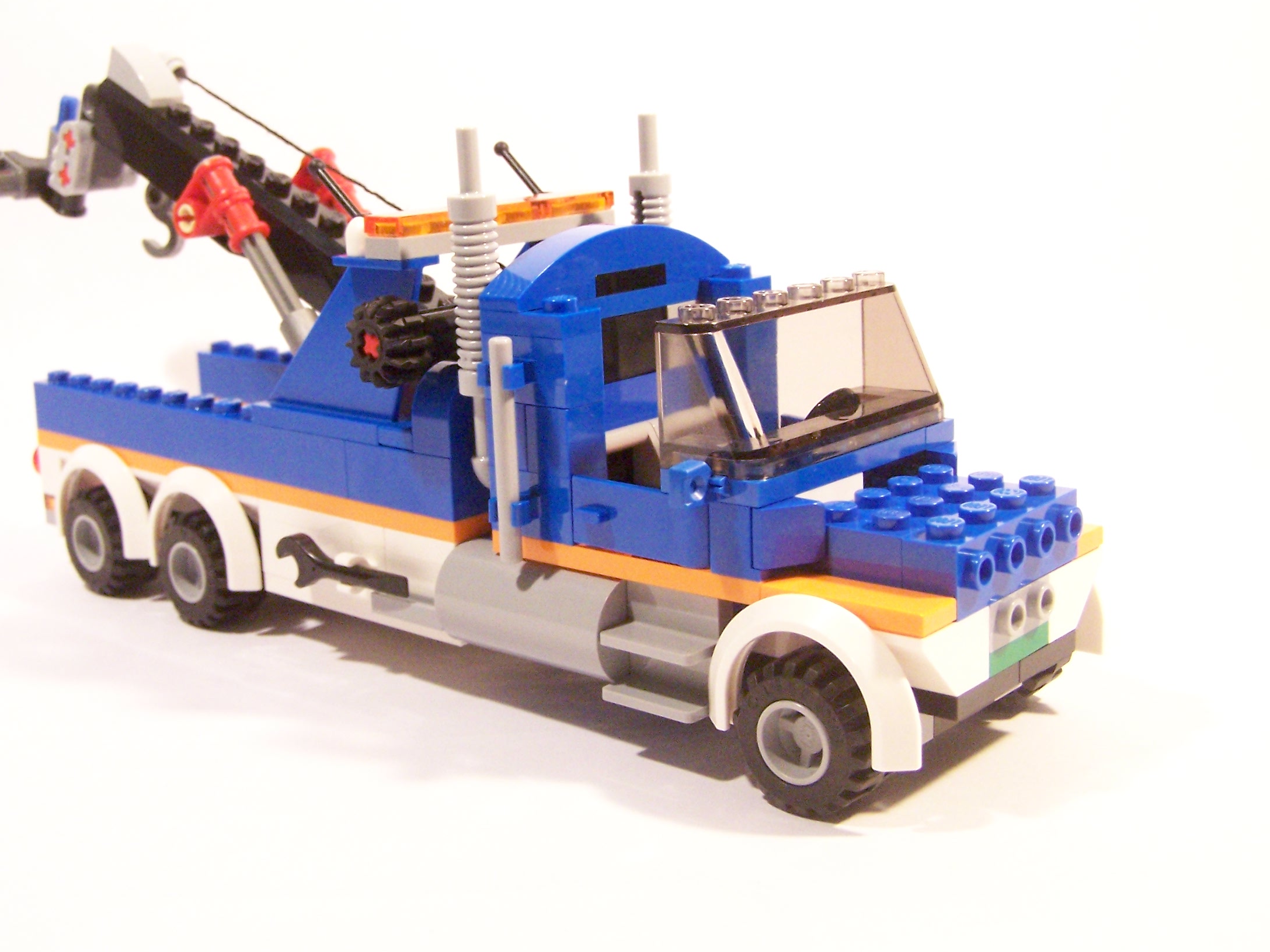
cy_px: 426
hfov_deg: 42.0
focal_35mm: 45
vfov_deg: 32.2
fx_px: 1651
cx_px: 574
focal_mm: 6.3
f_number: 3.6
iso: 400
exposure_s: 1/30
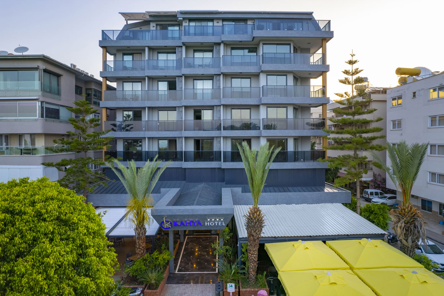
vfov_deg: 57.2
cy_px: 148
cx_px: 222
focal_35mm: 22
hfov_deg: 78.6
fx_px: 271
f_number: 2.8
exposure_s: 1/240
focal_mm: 8.38
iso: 100
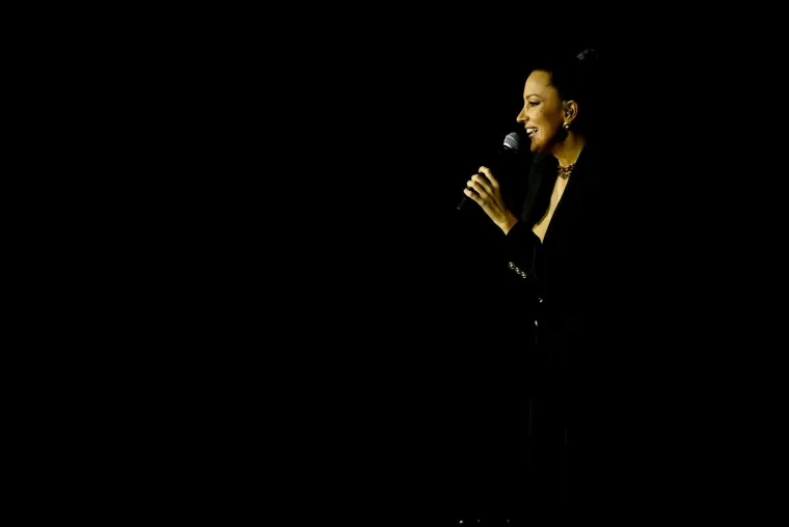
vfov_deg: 3.4
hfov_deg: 5.1
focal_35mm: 400
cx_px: 394
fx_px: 8773
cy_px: 264
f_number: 2.8
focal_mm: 400
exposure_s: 1/500
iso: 4000
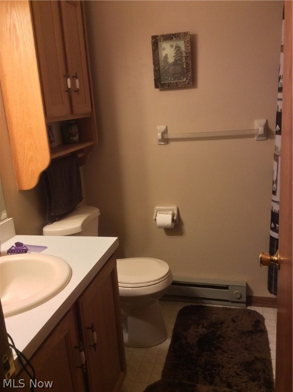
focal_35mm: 32
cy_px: 196
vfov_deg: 56.9
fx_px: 362
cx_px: 146
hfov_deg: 44.0
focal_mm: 3.3
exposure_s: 1/24
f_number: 2.4
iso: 80
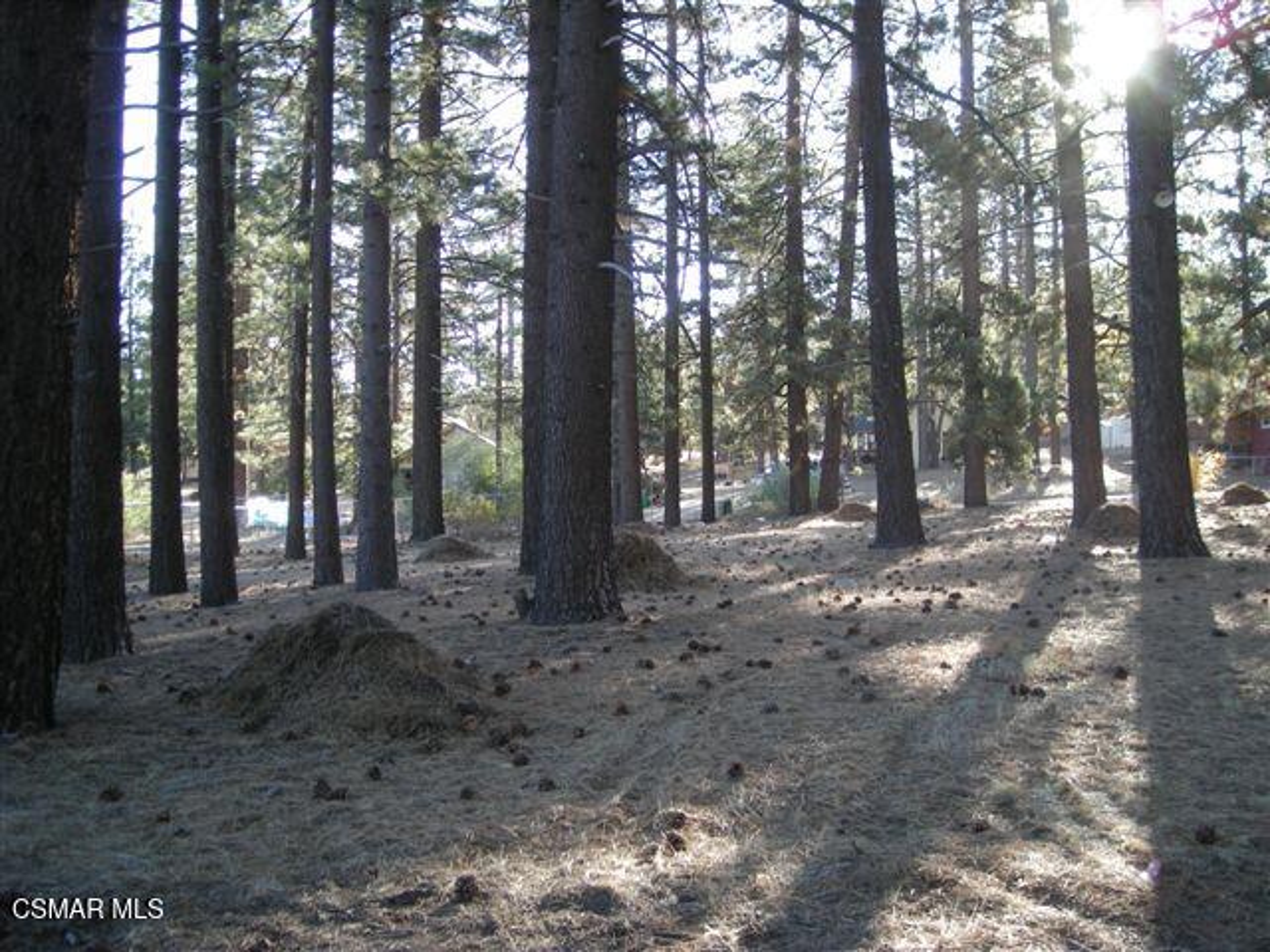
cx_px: 635
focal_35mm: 35
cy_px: 476
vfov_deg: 40.7
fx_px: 1284
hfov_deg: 52.6
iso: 54
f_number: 2.8
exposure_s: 1/59.3
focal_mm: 5.7
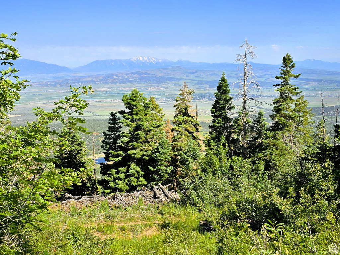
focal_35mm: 23
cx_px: 170
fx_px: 226
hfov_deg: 73.9
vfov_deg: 58.9
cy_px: 128
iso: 10
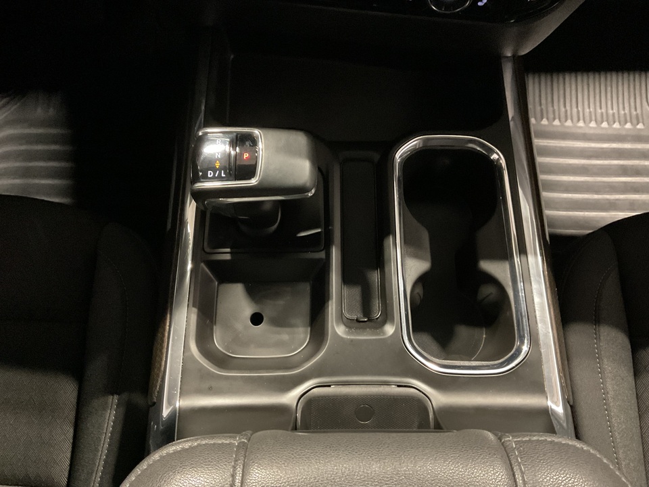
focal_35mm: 29
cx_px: 324
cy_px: 244
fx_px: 544
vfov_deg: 48.2
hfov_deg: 61.7
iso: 500
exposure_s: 1/20
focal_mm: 3
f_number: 1.8
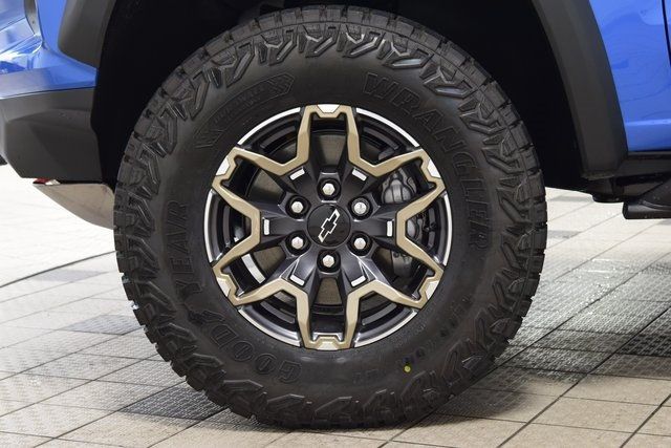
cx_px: 336
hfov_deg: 27.0
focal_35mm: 75
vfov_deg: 18.2
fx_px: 1398
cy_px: 224
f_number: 6.3
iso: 1100
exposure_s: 1/15
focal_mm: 50
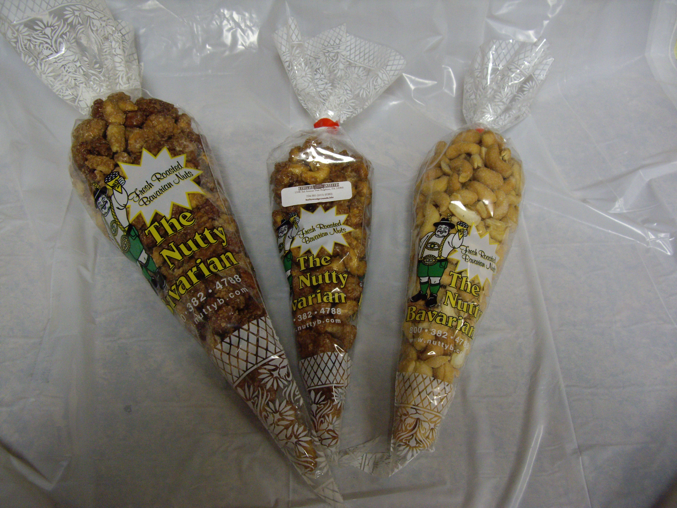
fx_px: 743
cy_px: 254
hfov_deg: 49.0
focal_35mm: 38
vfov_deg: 37.7
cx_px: 338
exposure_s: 1/80
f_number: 2.8
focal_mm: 7.9
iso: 400
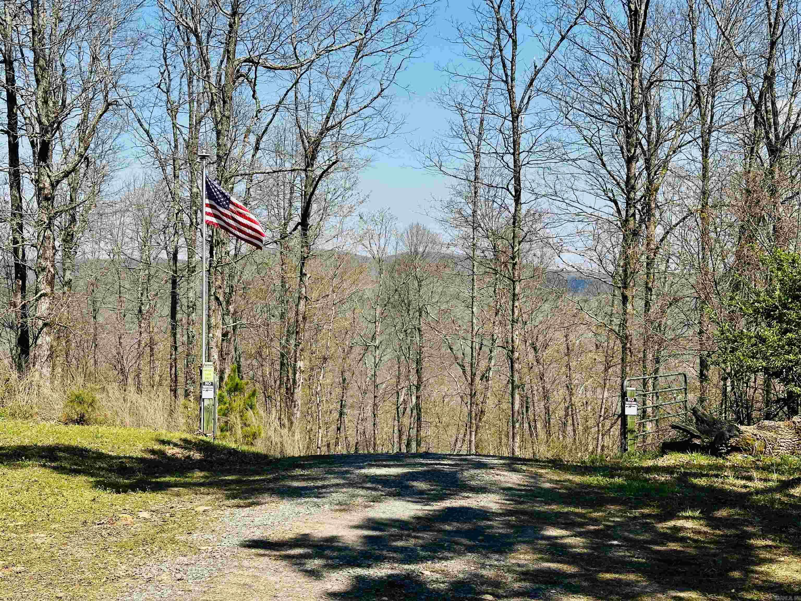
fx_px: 1111
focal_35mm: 48
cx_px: 400
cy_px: 300
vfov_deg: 30.3
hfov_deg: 39.7
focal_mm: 6.86
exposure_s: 1/3472
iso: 64
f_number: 1.78
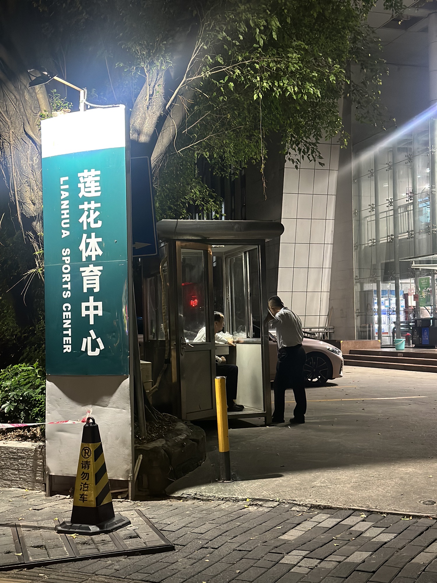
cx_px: 218
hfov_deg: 30.3
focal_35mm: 48
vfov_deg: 39.7
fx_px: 808
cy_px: 292
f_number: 1.78
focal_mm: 6.86
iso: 640
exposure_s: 1/33
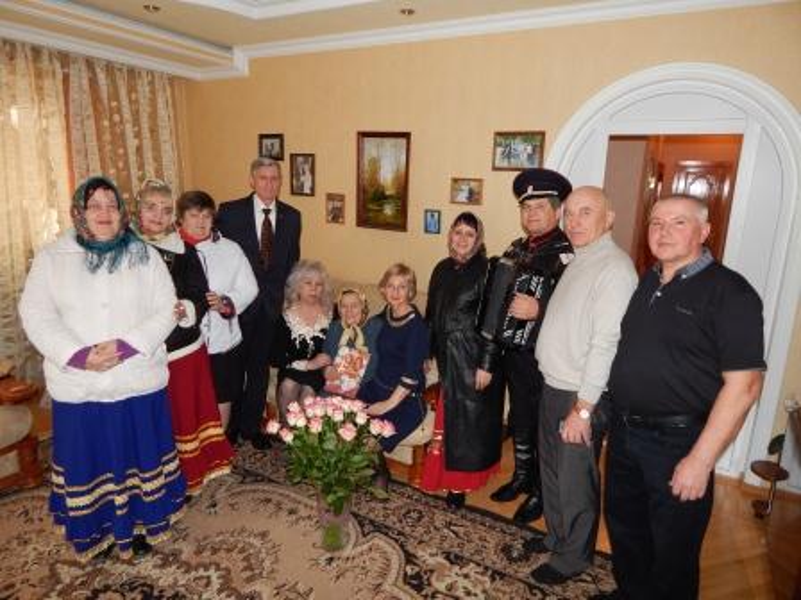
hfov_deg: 76.4
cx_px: 400
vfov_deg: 61.1
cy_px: 300
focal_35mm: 22
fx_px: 509
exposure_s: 1/30
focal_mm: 4
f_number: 3
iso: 200
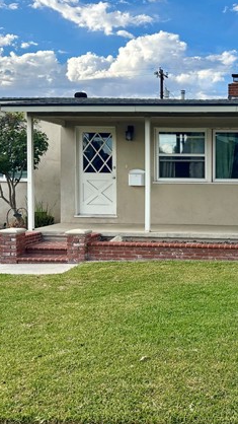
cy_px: 208
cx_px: 233
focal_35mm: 40
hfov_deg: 28.1
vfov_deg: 50.5
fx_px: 449
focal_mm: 6.86
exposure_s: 1/1613
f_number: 1.78
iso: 80
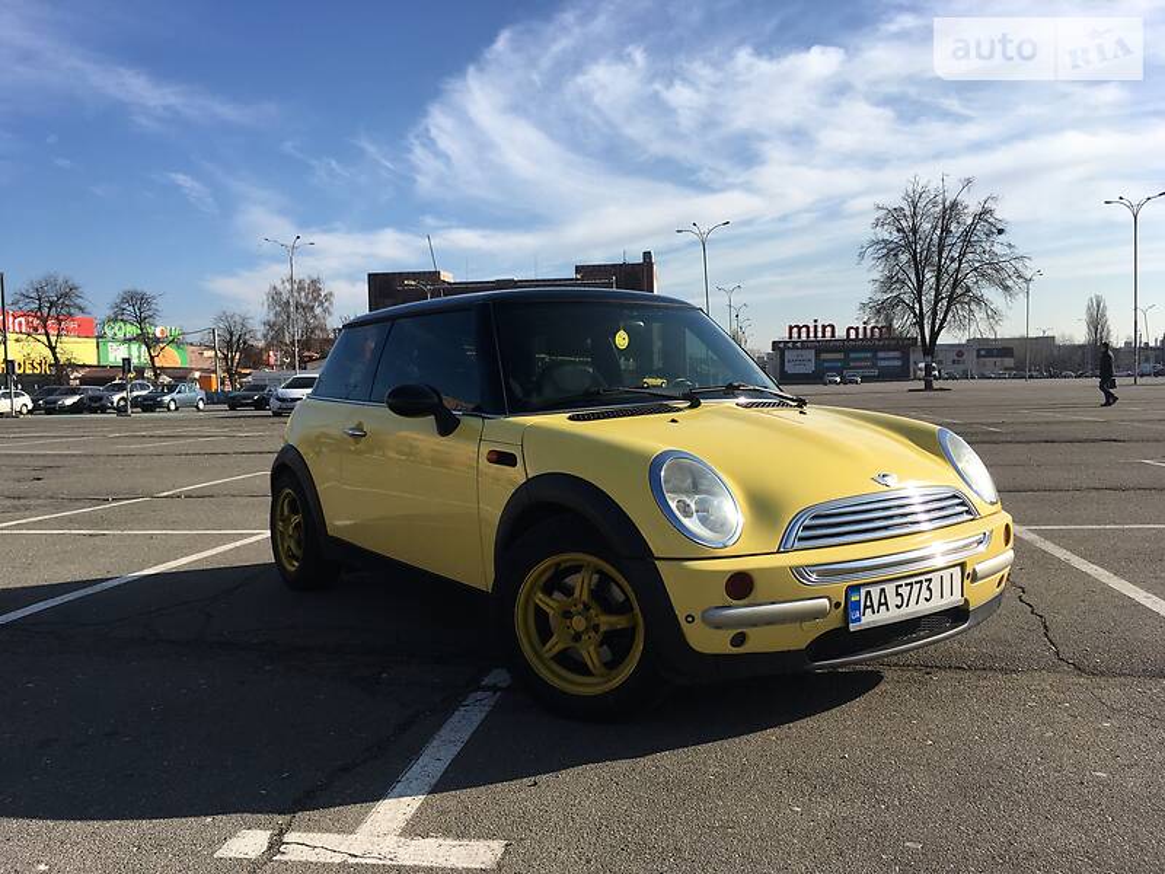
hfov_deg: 61.7
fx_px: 976
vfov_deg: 48.2
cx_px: 582
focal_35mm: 29
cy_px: 437
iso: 25
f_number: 2.2
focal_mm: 4.2
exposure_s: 1/1876
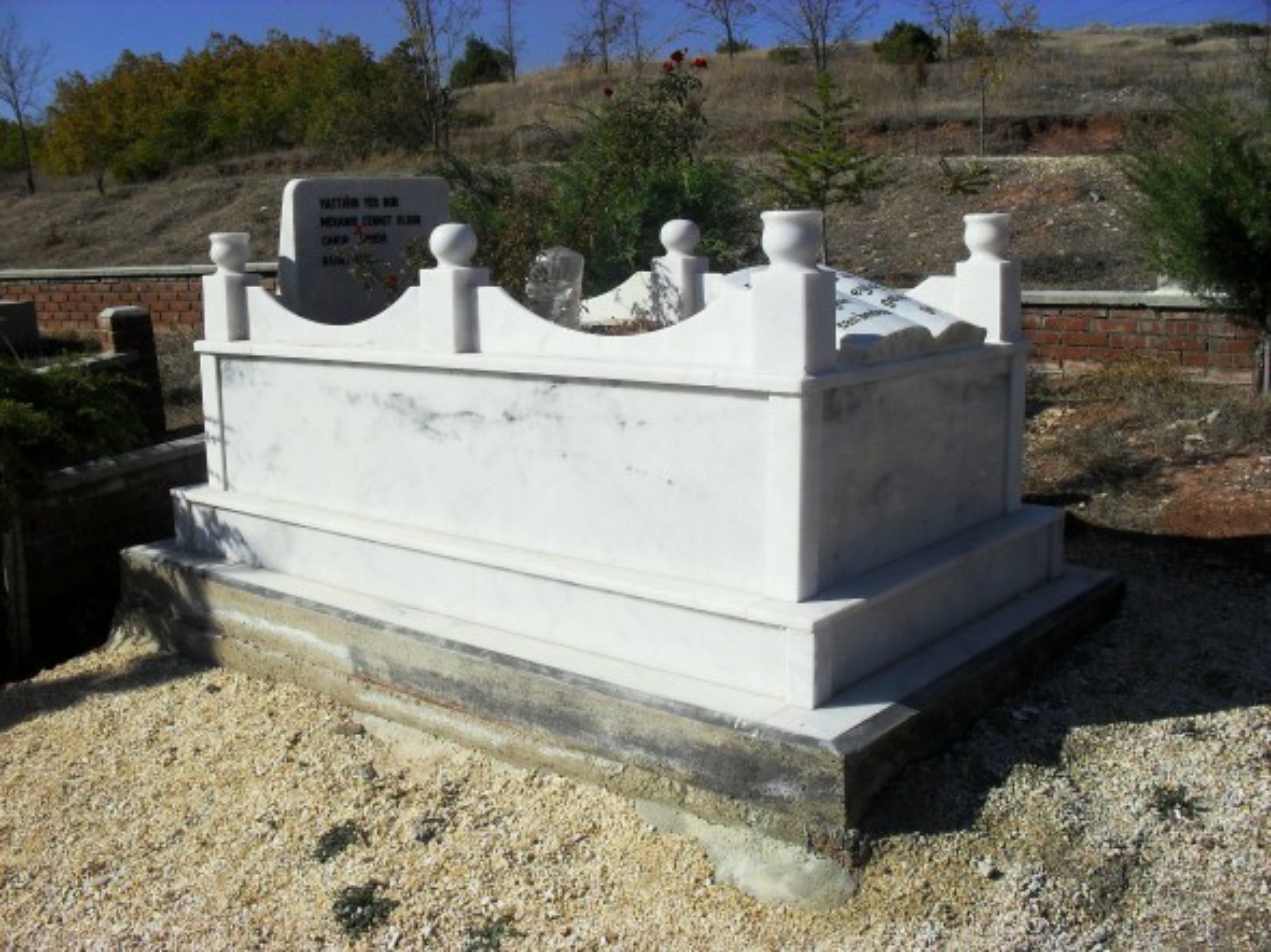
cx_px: 636
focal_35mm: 35
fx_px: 1285
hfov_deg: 52.6
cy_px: 476
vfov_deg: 40.7
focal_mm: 6.3
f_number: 8.4
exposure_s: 1/500
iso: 100
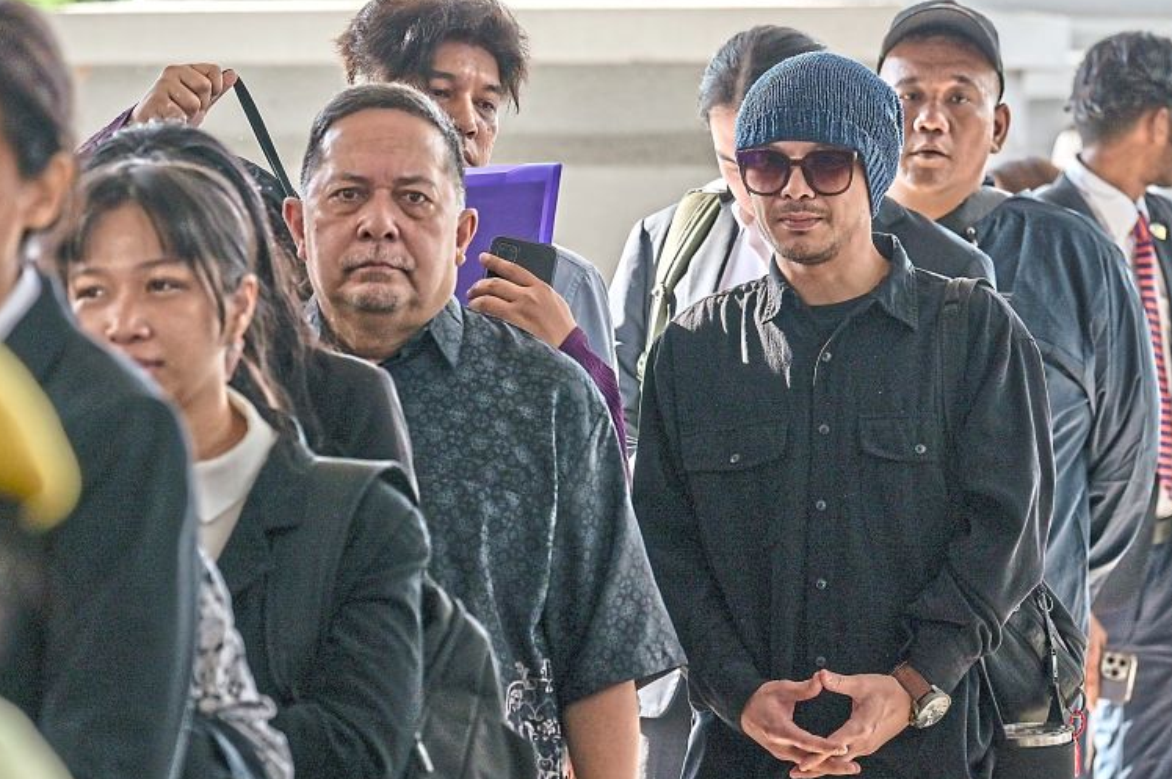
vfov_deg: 6.9
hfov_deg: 10.3
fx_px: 6471
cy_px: 614
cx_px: 562
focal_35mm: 199
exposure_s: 1/500
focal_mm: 120
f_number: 4
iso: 400
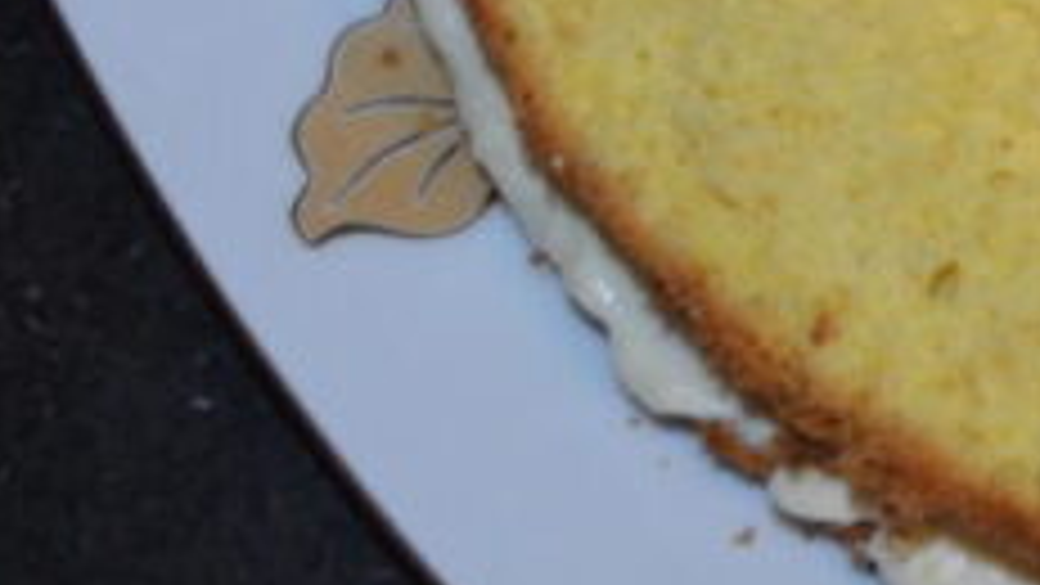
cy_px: -295
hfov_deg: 14.3
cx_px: 1418
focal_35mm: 143
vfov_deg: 8.3
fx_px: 3944
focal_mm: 30
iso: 1100
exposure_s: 1/60
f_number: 4.5
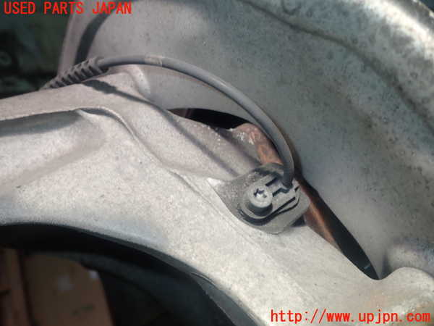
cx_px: 217
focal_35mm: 30
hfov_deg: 60.0
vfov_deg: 46.8
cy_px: 163
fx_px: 376
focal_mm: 5.4
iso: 100
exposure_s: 1/30
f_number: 6.3
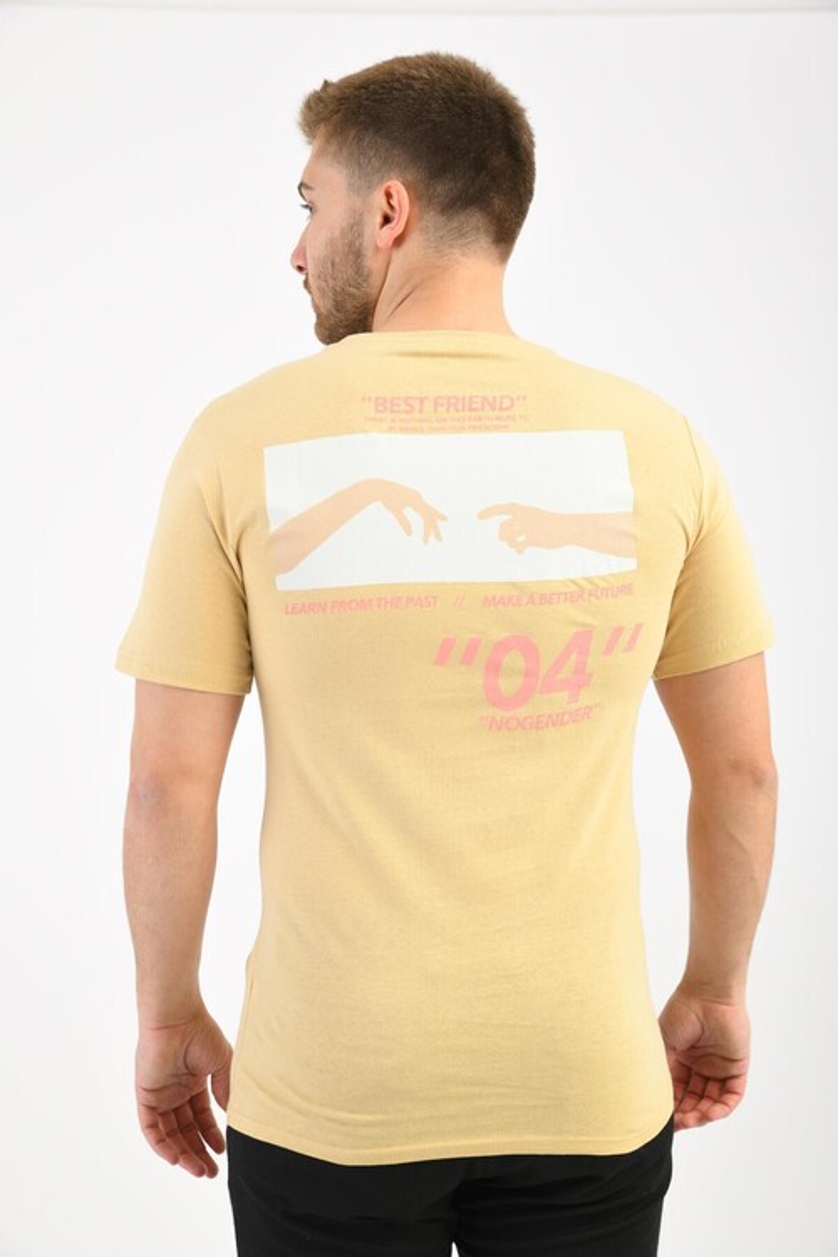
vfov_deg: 39.6
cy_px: 628
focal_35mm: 50
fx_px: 1746
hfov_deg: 27.0
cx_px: 419
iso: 100
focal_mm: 50
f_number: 7.1
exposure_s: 1/160
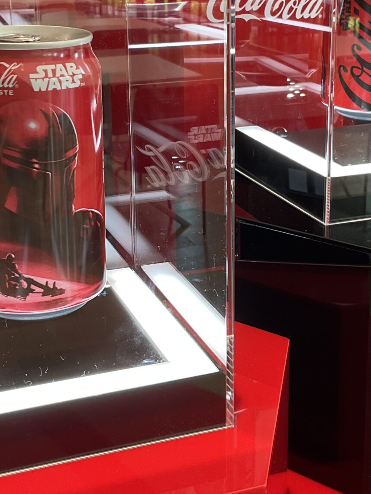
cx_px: 197
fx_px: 929
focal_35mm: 65
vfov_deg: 29.8
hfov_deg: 22.6
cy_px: 207
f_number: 1.8
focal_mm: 3
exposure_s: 1/50
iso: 40
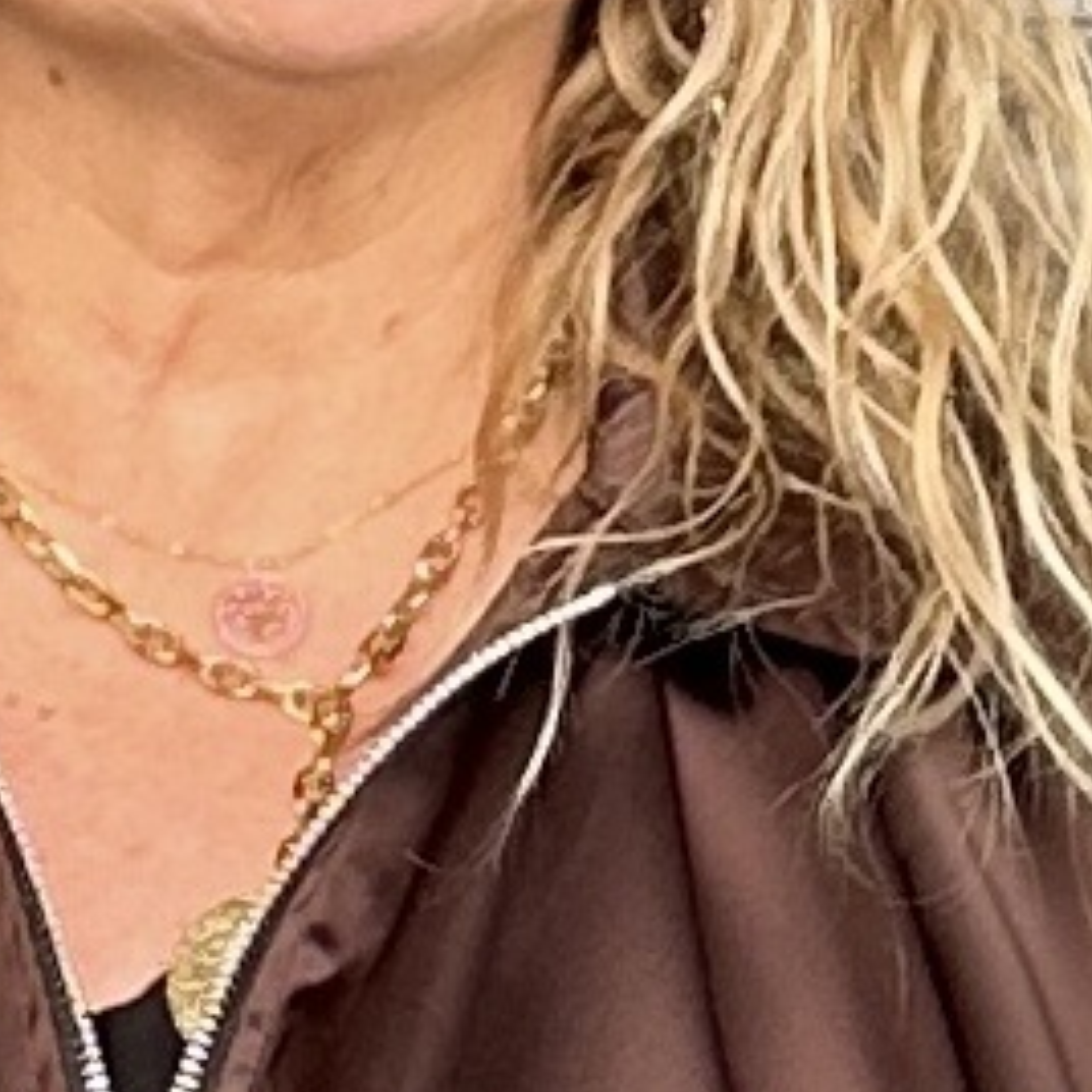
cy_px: 1675
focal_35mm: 137
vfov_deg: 12.1
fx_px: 4890
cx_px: 234
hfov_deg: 12.7
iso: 125
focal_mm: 6.86
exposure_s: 1/121
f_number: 1.78
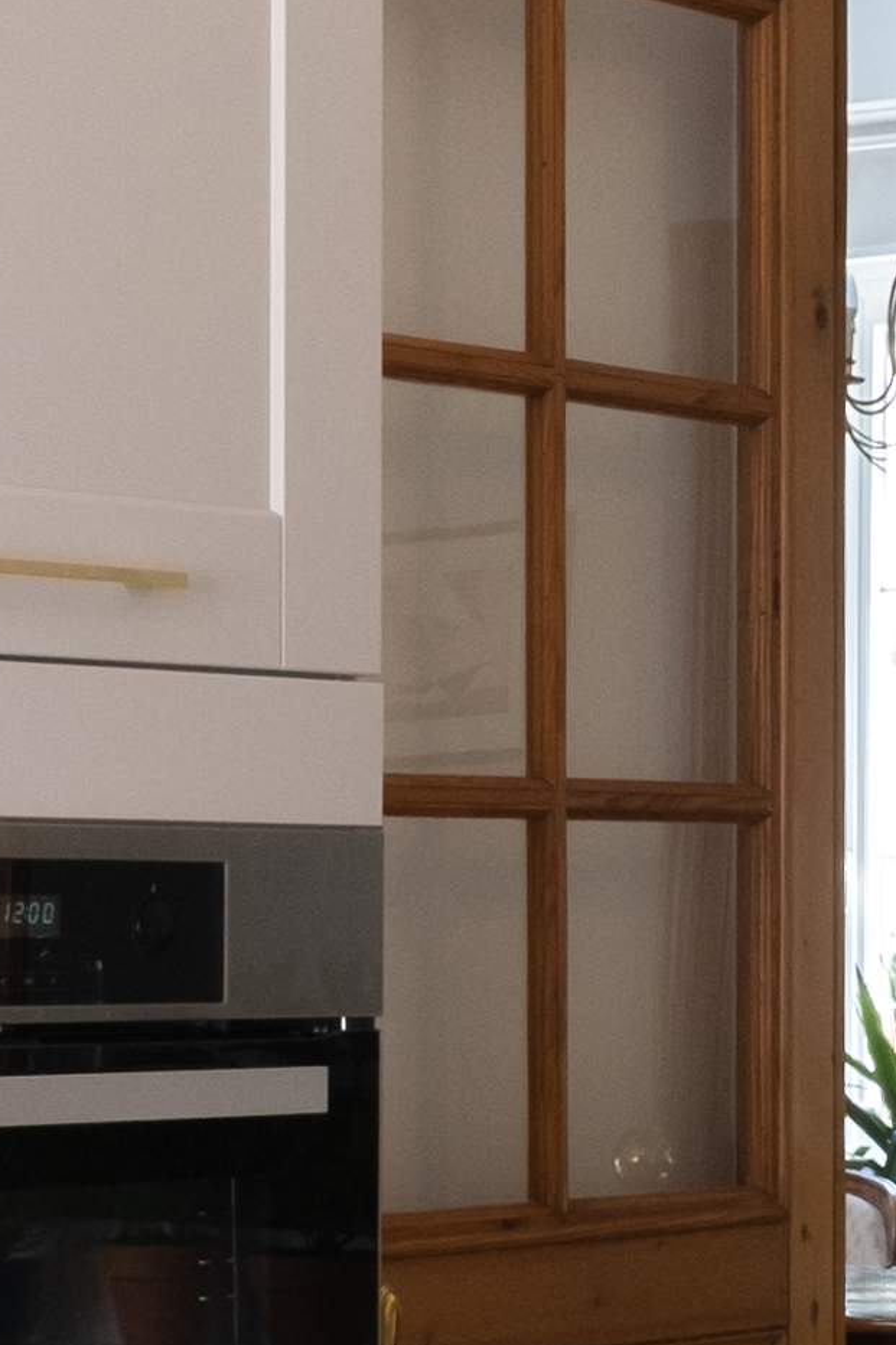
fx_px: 4705
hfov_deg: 10.9
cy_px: 1197
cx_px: 618
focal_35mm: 126
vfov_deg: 16.1
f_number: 8
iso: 320
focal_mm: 12.7
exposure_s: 1/18
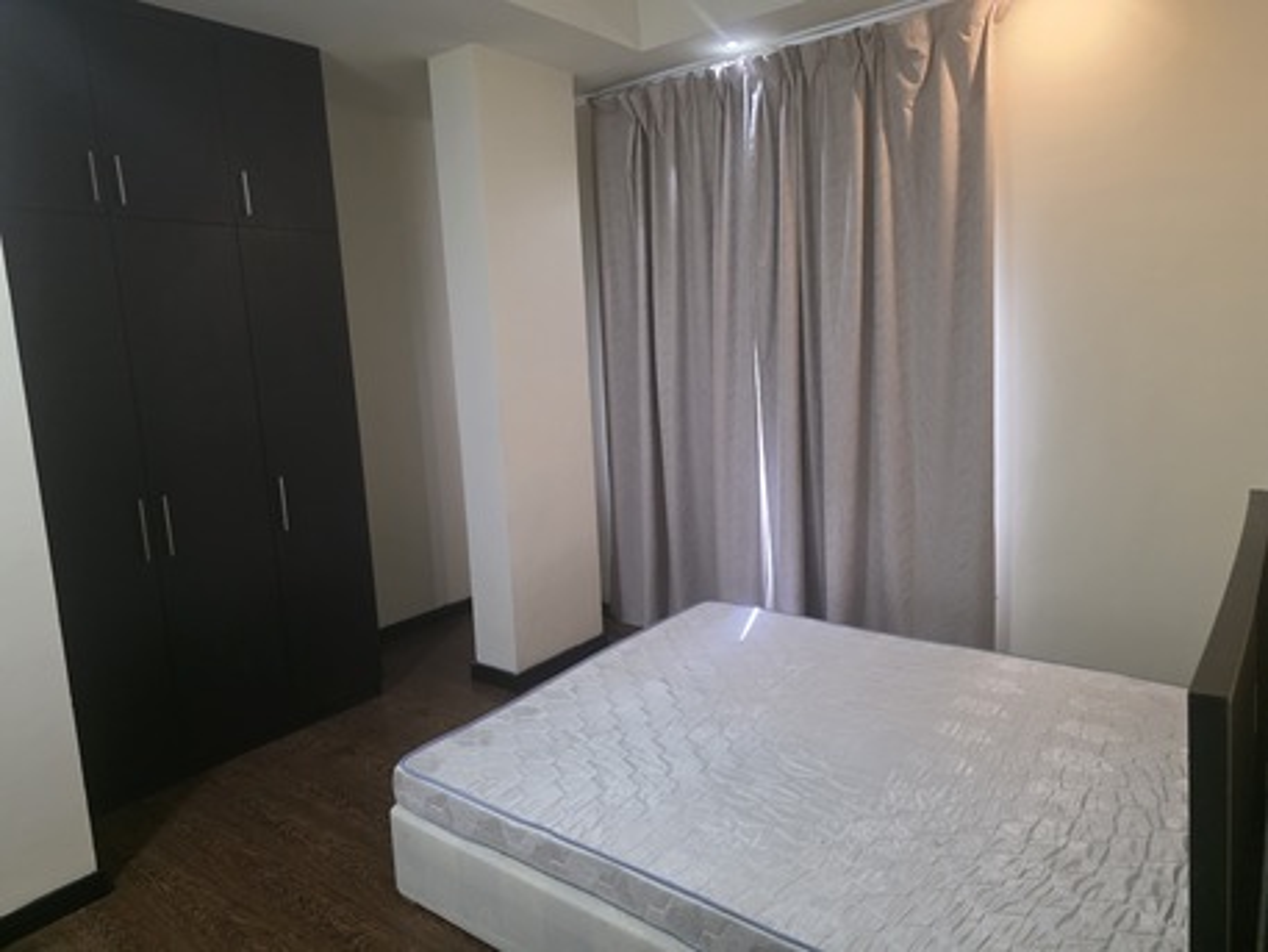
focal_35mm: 23
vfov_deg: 58.9
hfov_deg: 73.9
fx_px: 843
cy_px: 476
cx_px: 634
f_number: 1.7
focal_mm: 6.3
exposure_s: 1/100
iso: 1000
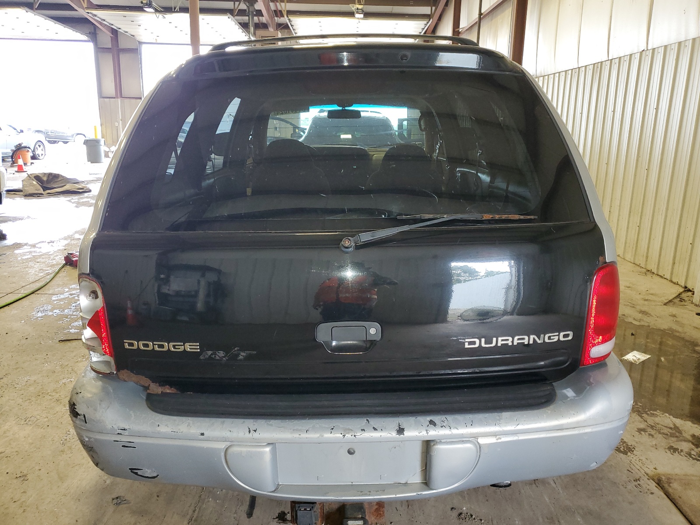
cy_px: 262
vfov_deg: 53.1
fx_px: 526
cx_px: 350
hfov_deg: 67.3
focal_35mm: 26
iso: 118
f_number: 1.5
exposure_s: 1/60.2
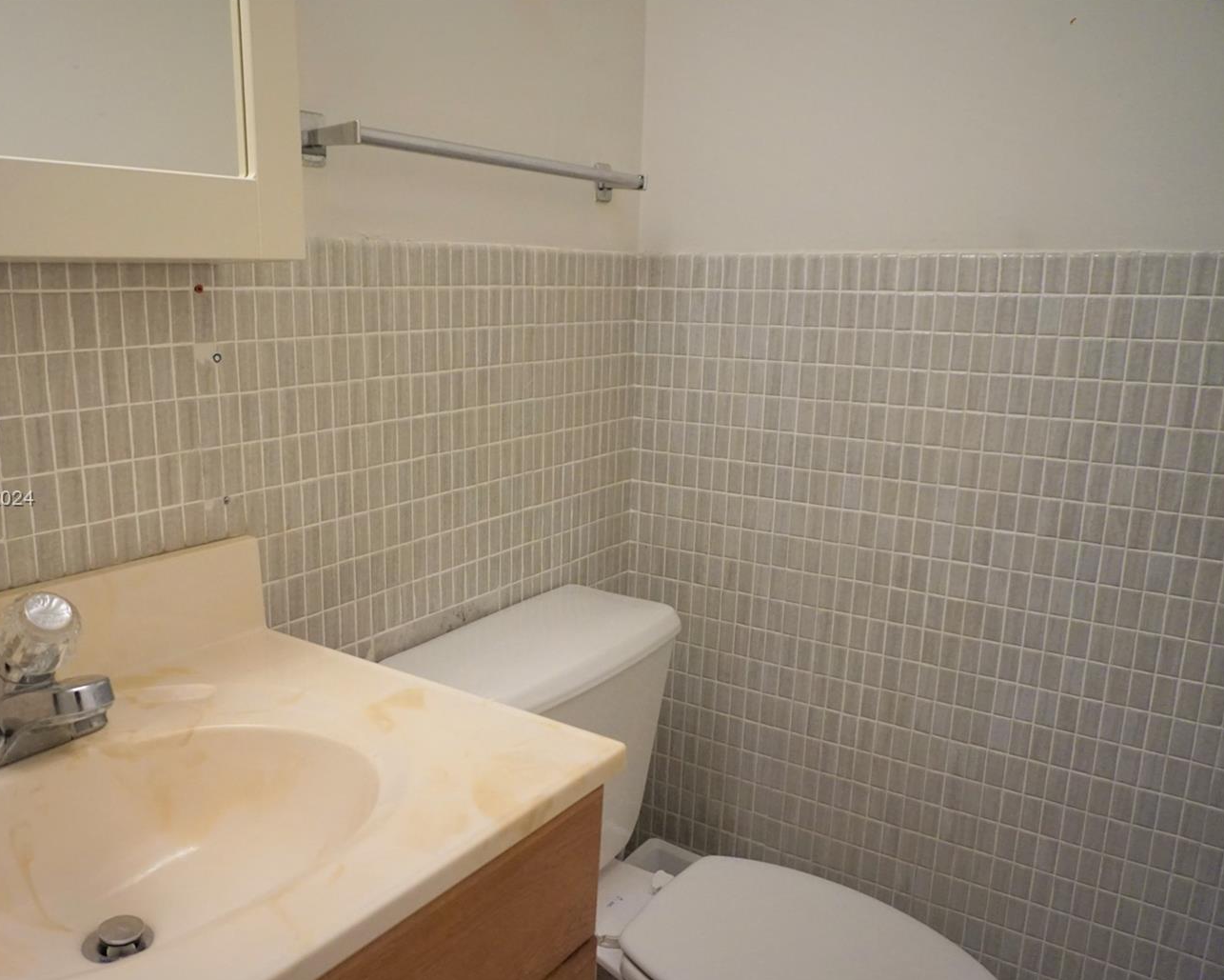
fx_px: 1014
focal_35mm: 28
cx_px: 491
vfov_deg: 51.5
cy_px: 500
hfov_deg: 61.7
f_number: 3.5
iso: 1600
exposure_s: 1/160
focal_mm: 16
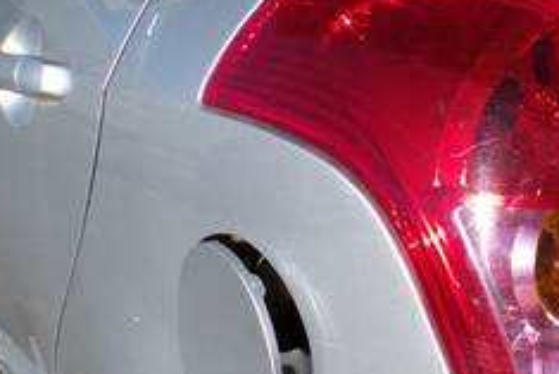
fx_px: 792
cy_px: 267
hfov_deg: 35.6
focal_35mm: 51
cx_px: 542
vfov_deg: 26.3
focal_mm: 4.3
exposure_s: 1/480
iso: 100
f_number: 5.8
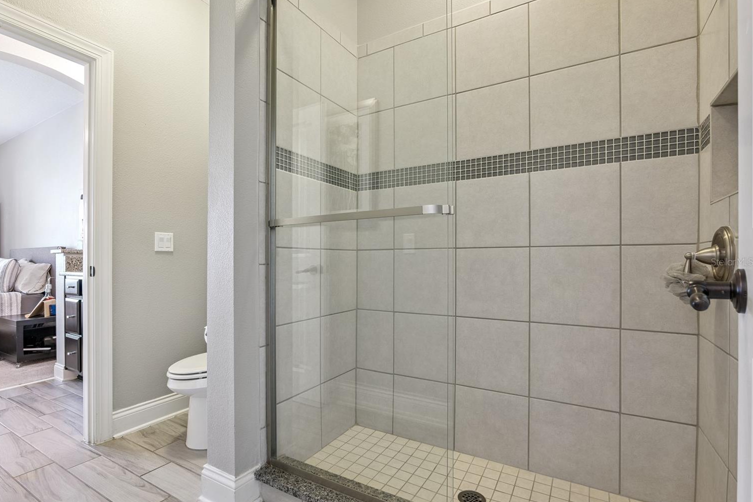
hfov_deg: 93.2
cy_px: 262
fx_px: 355
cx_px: 356
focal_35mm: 17
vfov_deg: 70.4
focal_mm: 16
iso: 800
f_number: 10
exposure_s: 1/5
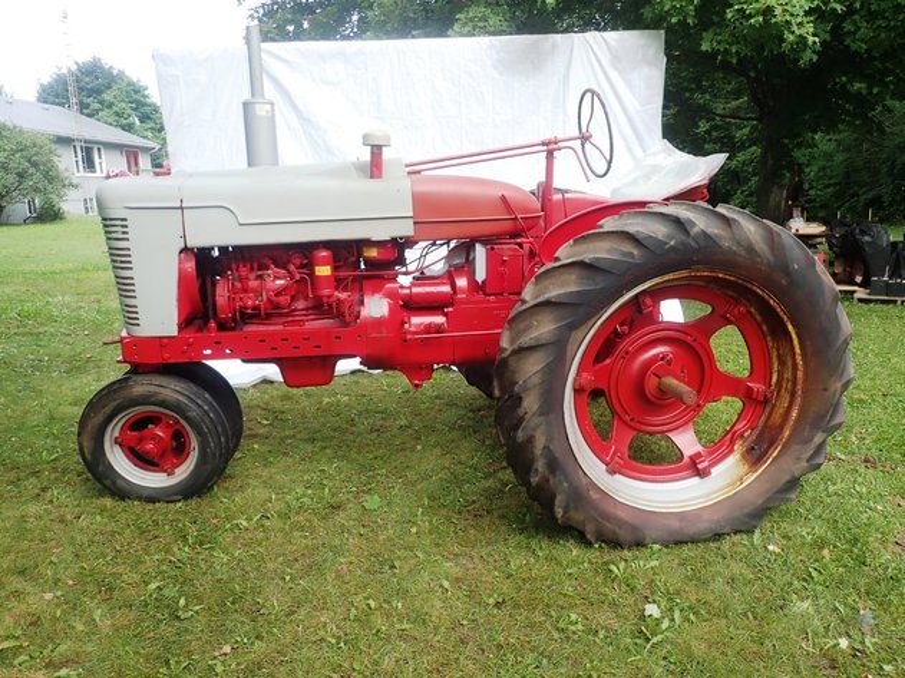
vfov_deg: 54.9
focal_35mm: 25
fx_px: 653
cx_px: 452
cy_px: 339
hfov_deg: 69.4
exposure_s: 1/200
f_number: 2.8
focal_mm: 4.5
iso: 100
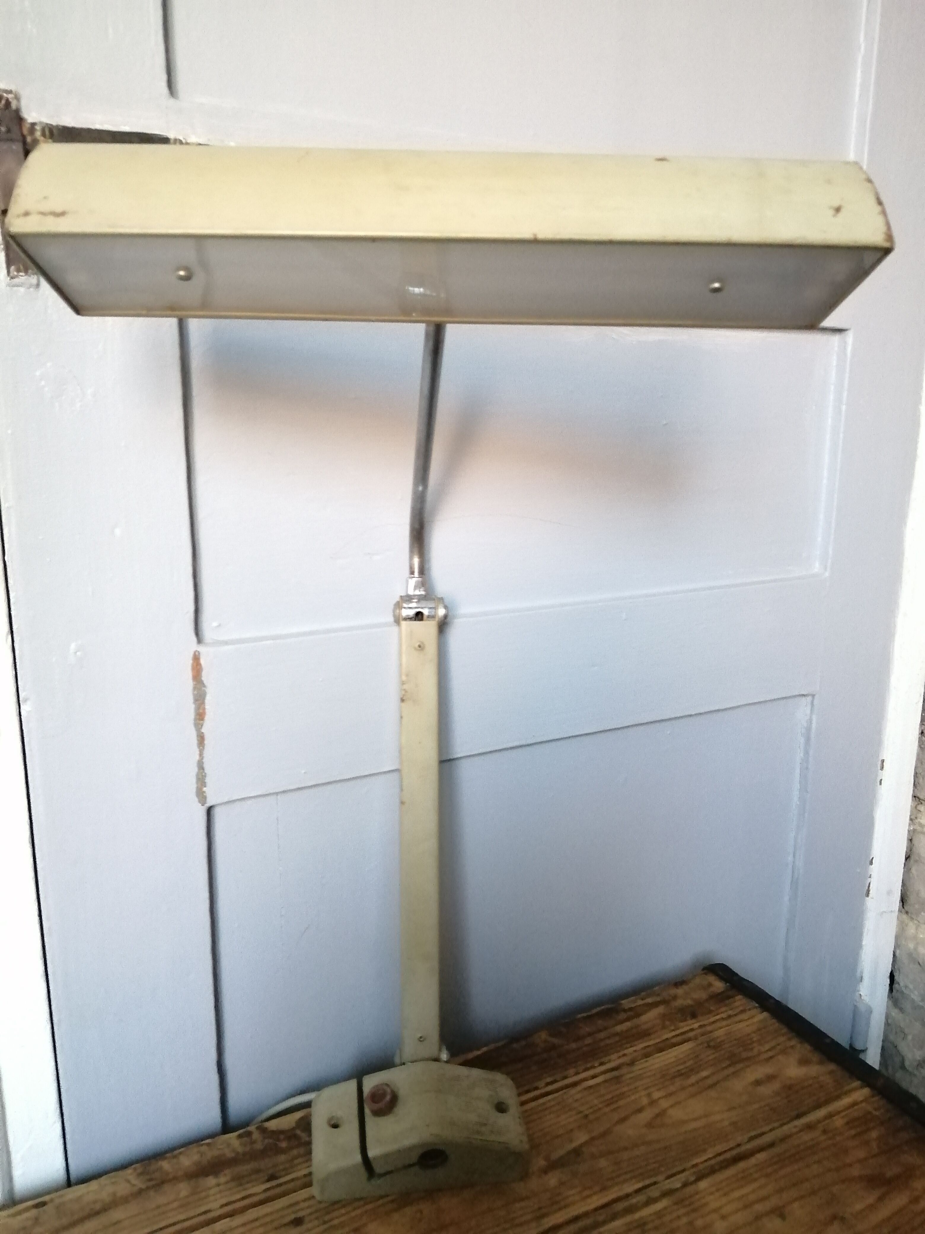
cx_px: 462
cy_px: 617
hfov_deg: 53.1
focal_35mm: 26
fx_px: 926
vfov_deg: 67.3
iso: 800
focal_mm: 3.46
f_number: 1.8
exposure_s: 1/14.3
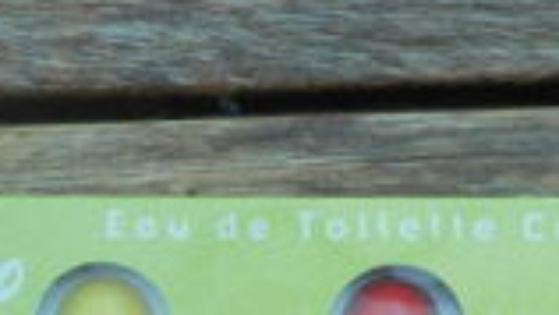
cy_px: 584
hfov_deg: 25.1
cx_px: 456
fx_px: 1231
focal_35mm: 83
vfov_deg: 13.1
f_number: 3.7
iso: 80
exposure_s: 1/125
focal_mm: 4.5
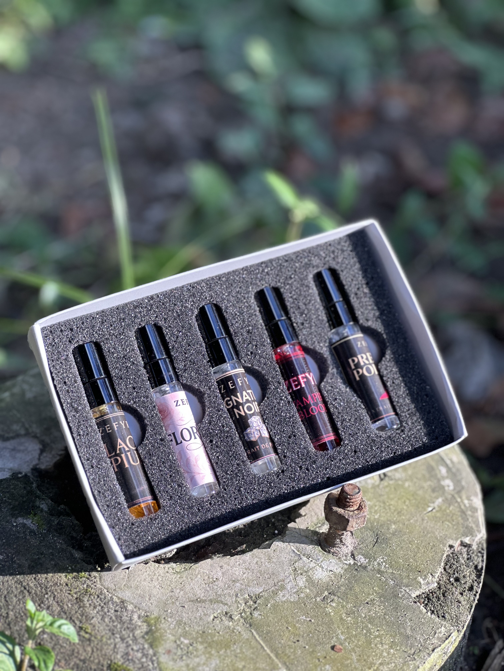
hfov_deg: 19.1
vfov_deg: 25.3
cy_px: 336
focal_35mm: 77
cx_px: 252
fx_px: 1495
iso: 50
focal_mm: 9
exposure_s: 1/121
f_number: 2.8
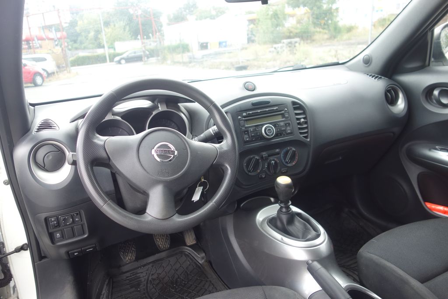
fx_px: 348
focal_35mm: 28
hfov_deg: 65.5
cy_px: 150
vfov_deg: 46.4
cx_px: 224
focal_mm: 10.4
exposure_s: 1/160
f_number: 2.2
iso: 125
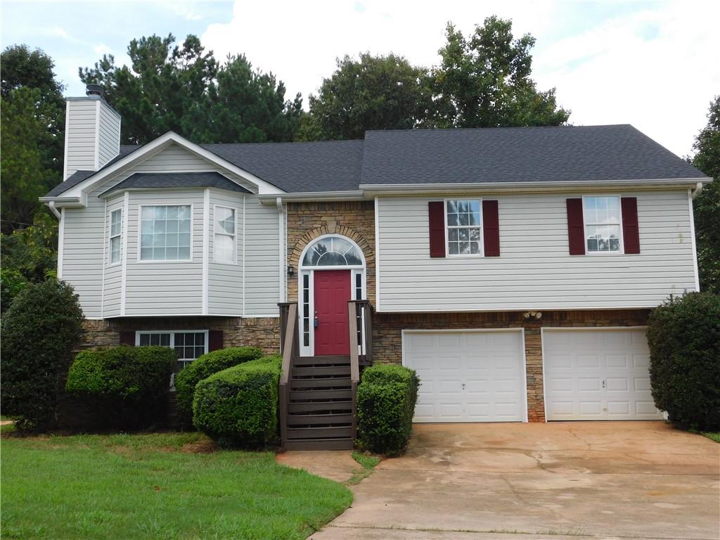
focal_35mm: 36
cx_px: 360
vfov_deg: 39.7
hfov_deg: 51.4
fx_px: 749
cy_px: 270
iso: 125
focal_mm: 6.3
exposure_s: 1/640
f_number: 3.5
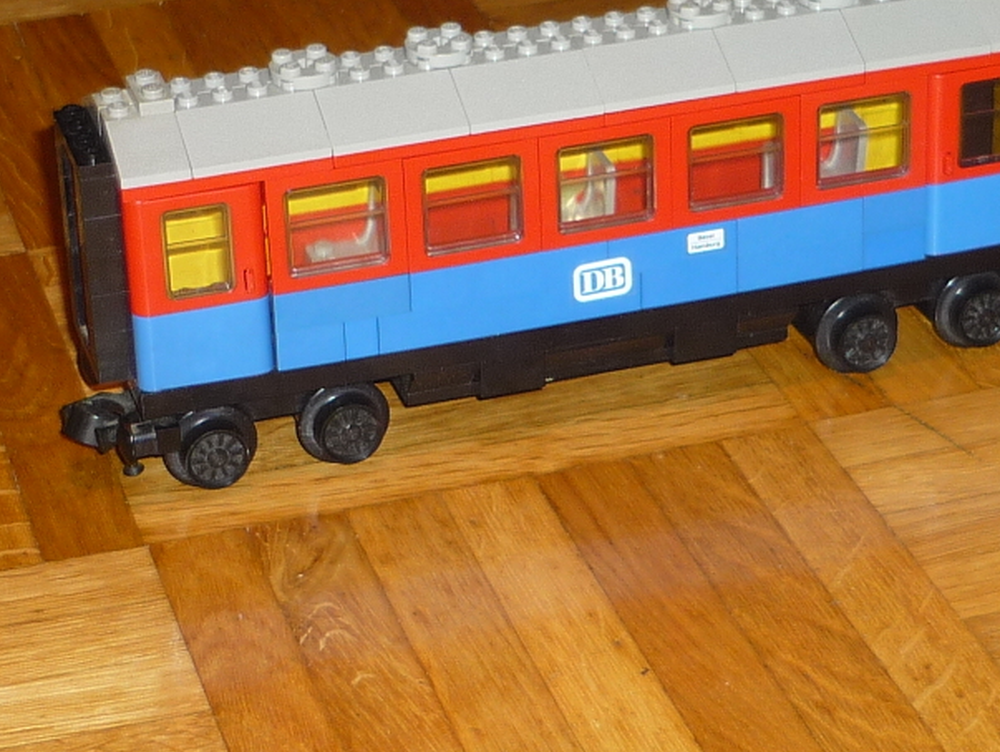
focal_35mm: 112
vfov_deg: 13.2
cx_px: 534
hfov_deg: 17.6
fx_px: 3237
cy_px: 173
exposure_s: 1/30
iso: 100
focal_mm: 6.8
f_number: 3
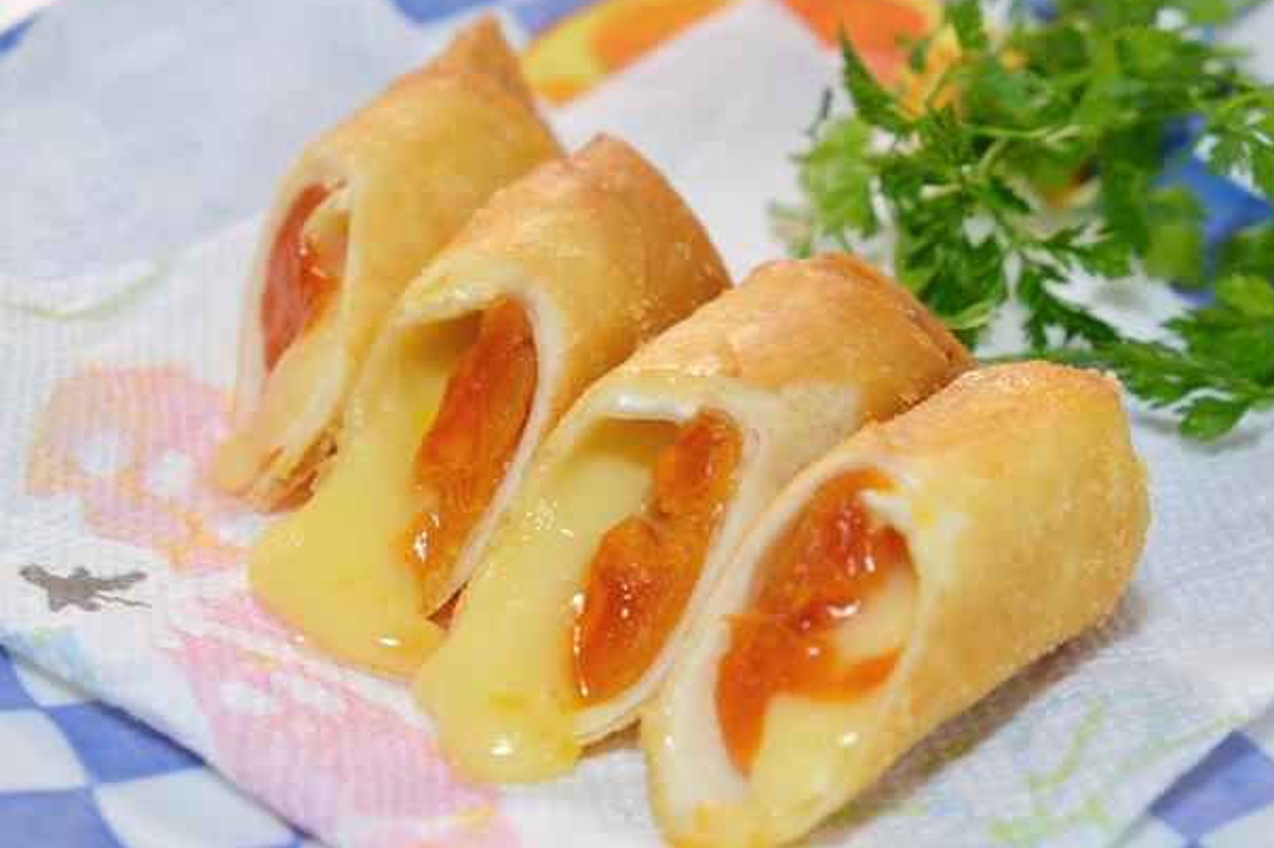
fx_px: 3112
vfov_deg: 15.5
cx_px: 641
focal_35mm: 88
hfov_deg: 23.1
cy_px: 422
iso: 800
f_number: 5.6
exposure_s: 1/40
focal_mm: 55
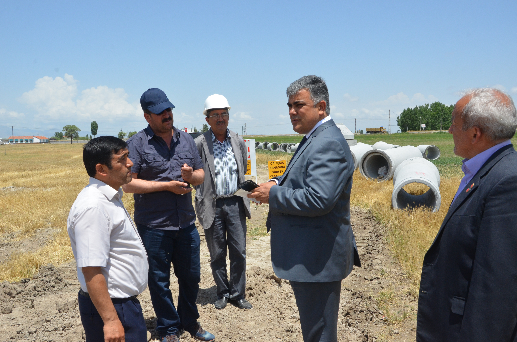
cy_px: 171
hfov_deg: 53.2
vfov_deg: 36.7
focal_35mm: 36
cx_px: 258
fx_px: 516
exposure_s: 1/640
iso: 800
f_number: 14
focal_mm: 24
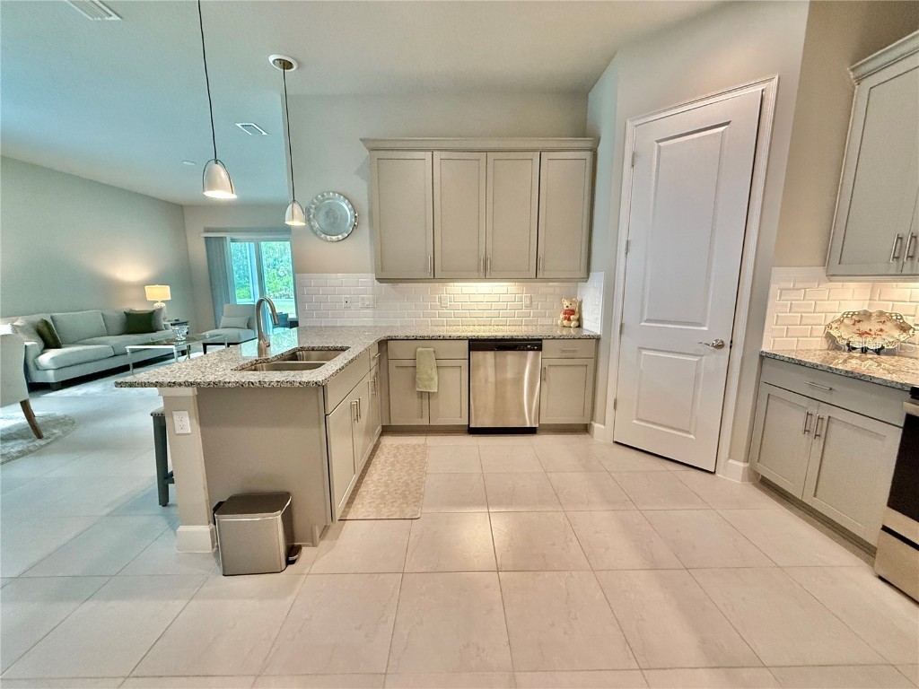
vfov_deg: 85.7
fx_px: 372
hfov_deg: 102.1
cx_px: 460
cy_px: 344
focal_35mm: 14
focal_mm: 2.22
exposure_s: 1/120
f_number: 2.2
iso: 400
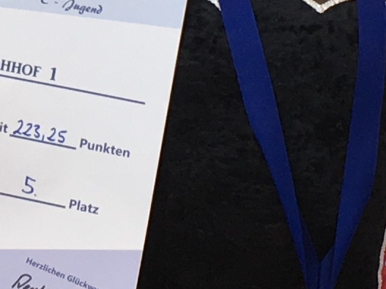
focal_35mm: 222
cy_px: -175
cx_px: -287
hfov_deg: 8.6
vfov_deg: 6.6
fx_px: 2475
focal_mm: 4.15
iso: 32
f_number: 2.2
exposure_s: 1/33
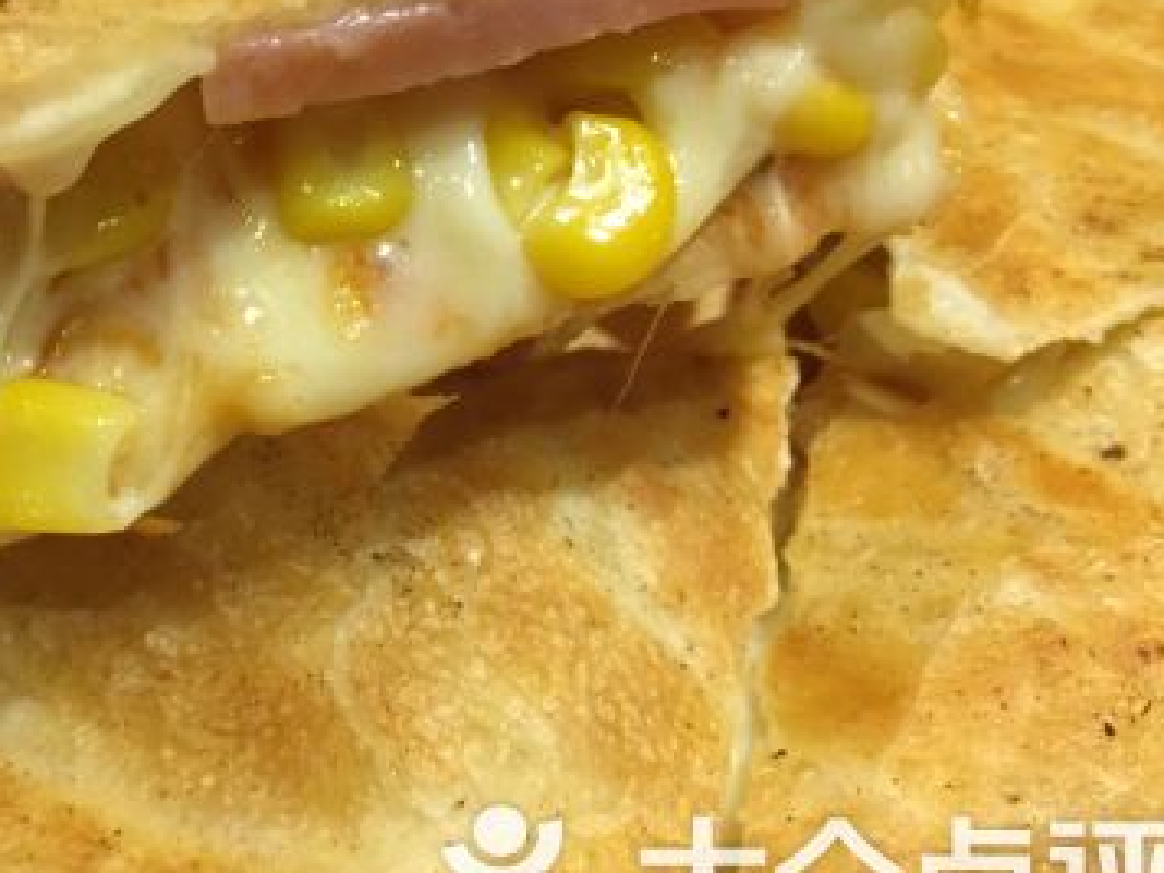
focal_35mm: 57
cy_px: 195
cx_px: 118
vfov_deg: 25.3
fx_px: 1917
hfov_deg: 32.1
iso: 125
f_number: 2.2
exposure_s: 1/30
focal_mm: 4.15
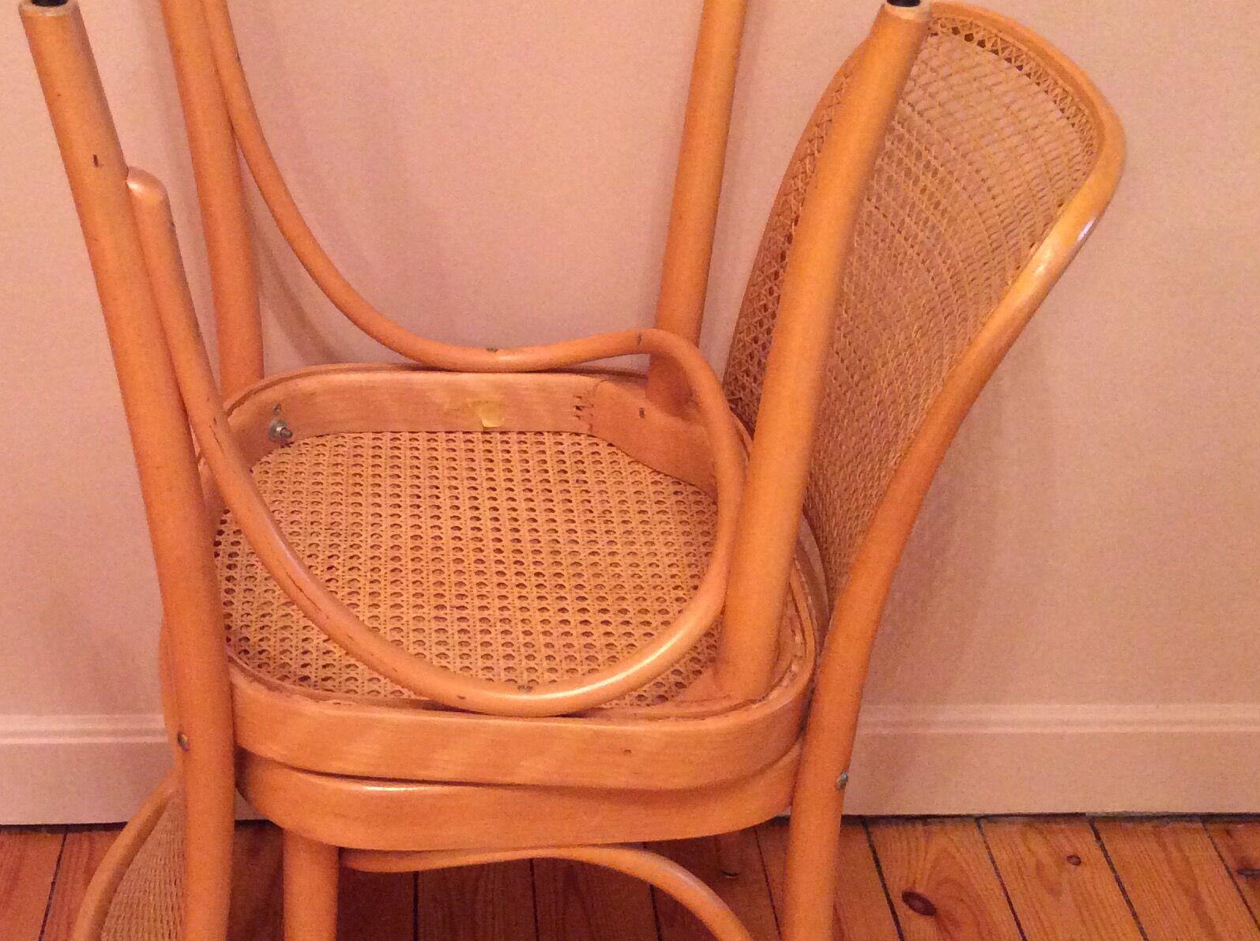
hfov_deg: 36.7
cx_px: 499
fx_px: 1890
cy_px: 514
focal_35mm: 52
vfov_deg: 27.9
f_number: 2.4
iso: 320
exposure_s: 1/25
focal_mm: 3.3
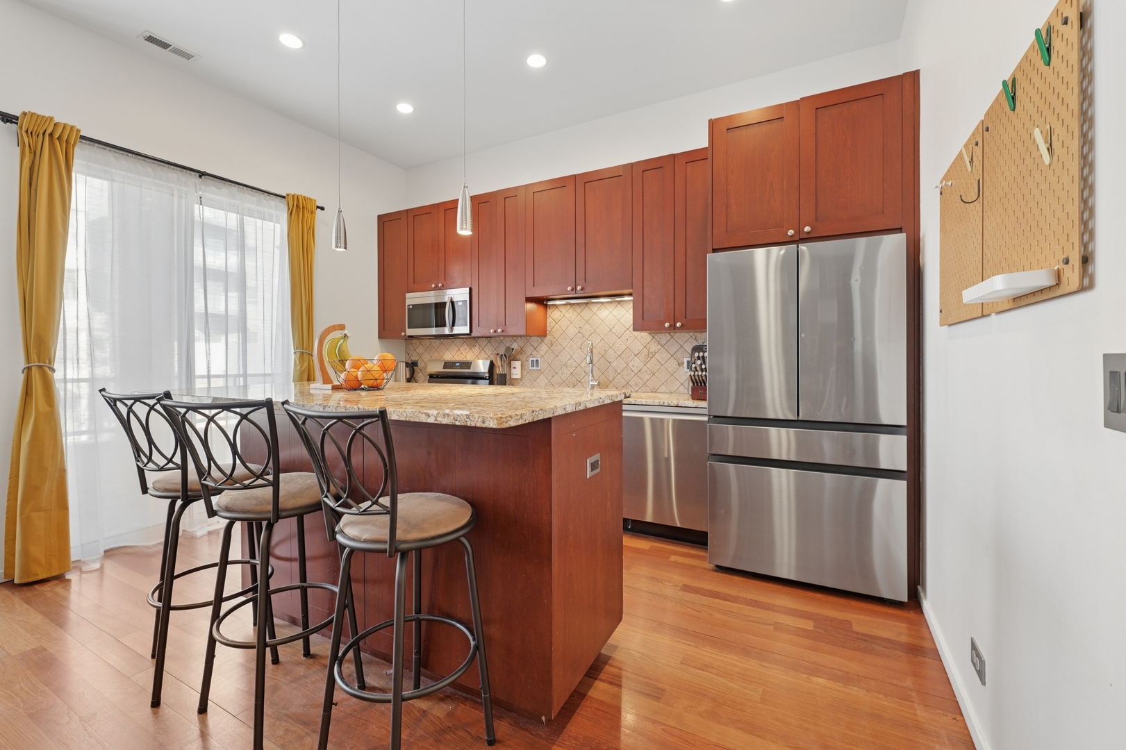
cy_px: 375
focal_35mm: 15
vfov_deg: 77.3
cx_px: 563
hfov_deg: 100.4
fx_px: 469
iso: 800
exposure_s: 1/50
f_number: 4
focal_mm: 15
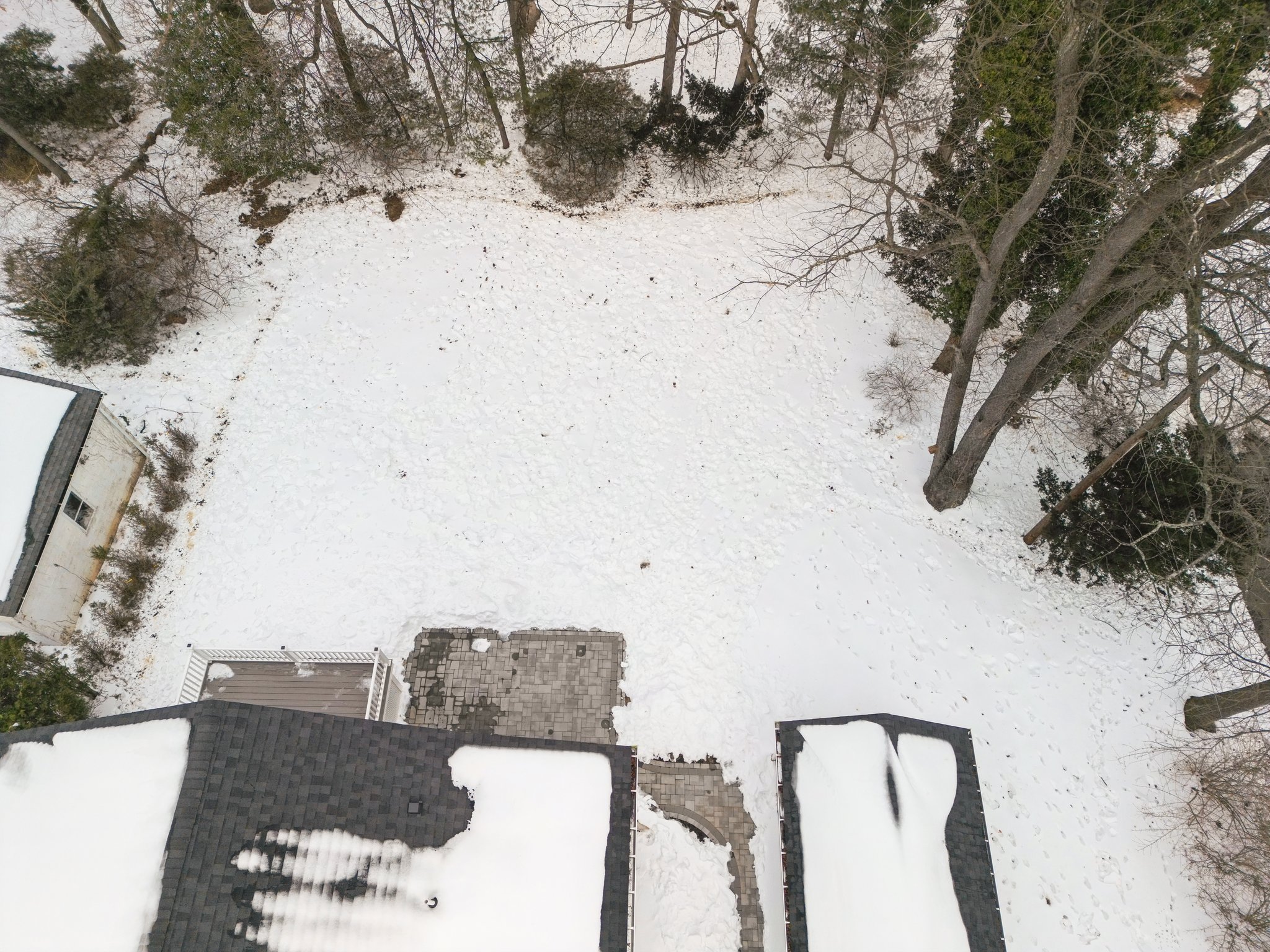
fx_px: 881
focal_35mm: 24
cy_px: 476
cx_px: 635
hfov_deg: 71.6
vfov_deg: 56.8
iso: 110
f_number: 1.7
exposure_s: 1/1000
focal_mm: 6.7
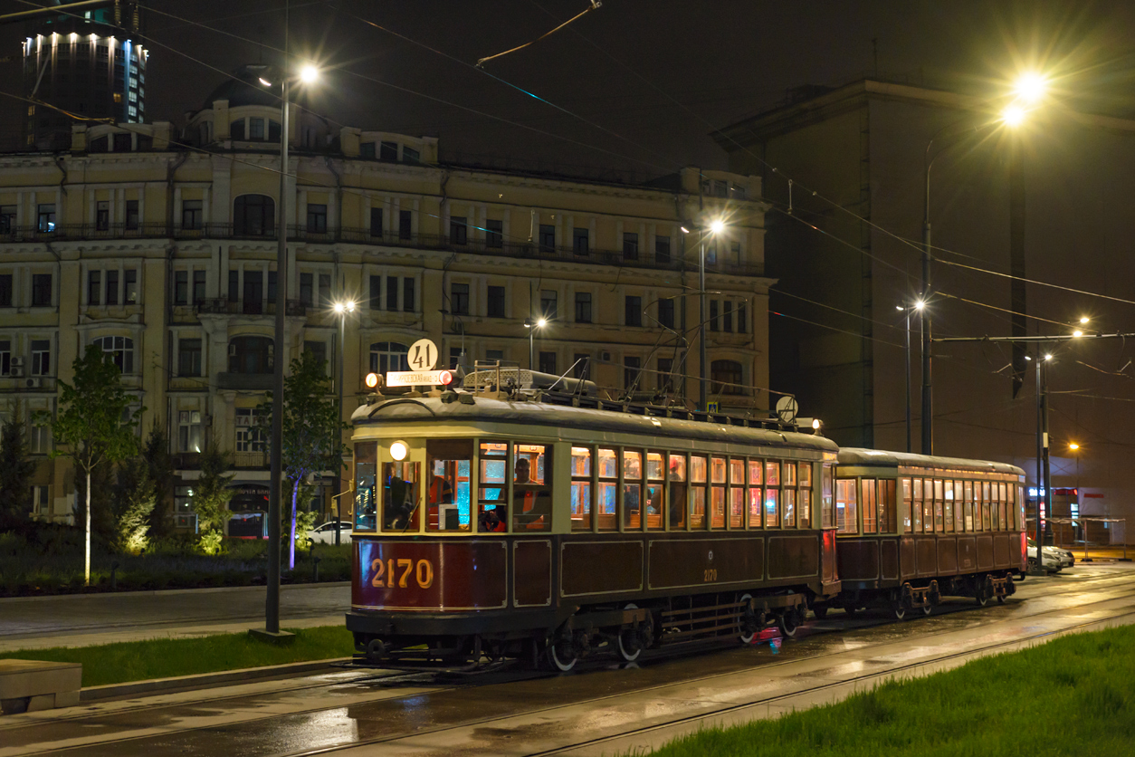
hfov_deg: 39.6
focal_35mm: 50
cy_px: 378
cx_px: 568
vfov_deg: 27.0
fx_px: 1576
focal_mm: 50
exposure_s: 1/100
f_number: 4
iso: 2000
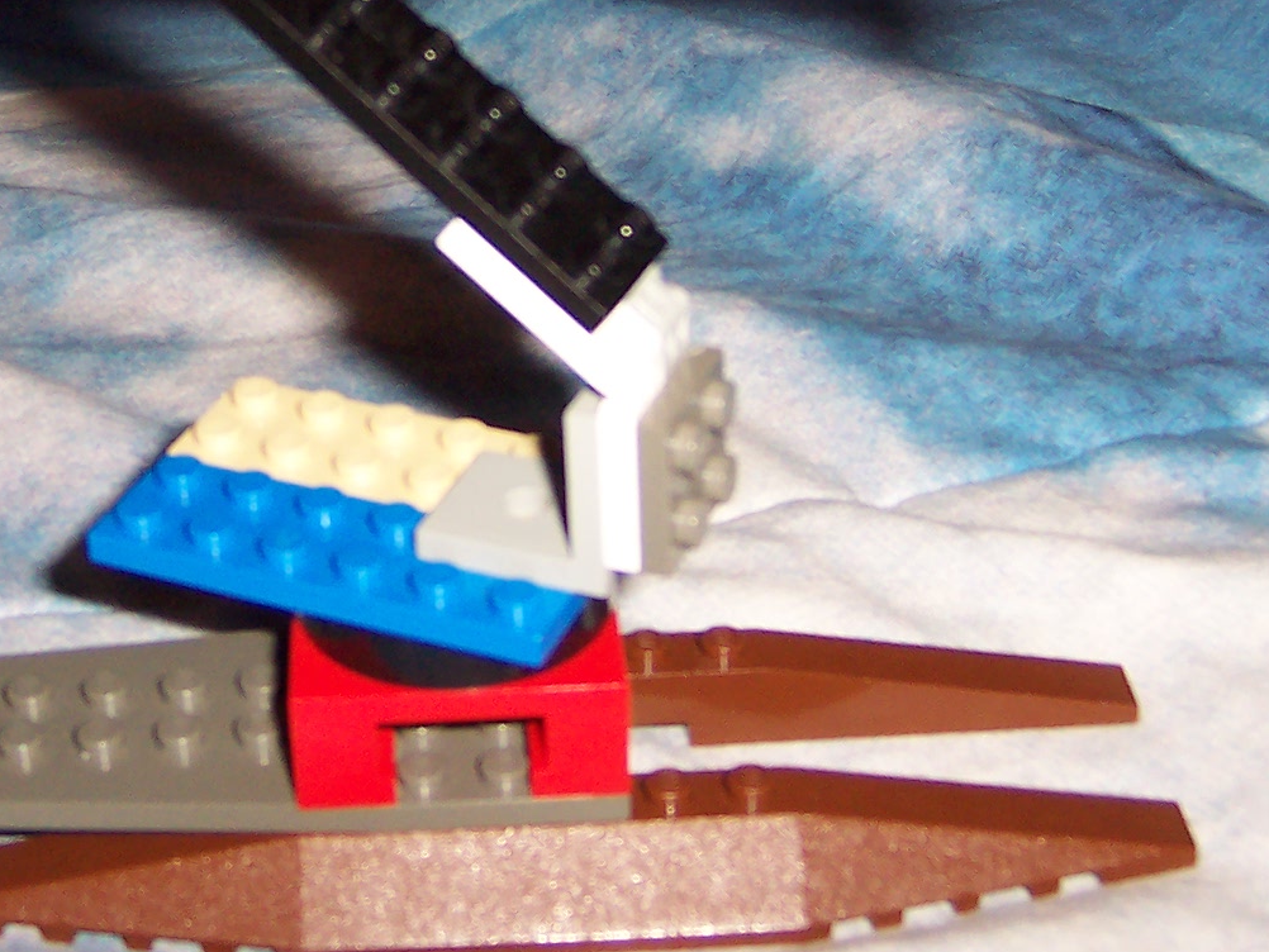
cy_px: 72
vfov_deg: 19.7
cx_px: 370
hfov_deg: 26.4
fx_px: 2677
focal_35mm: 73
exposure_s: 1/60
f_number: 2.8
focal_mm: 5.6
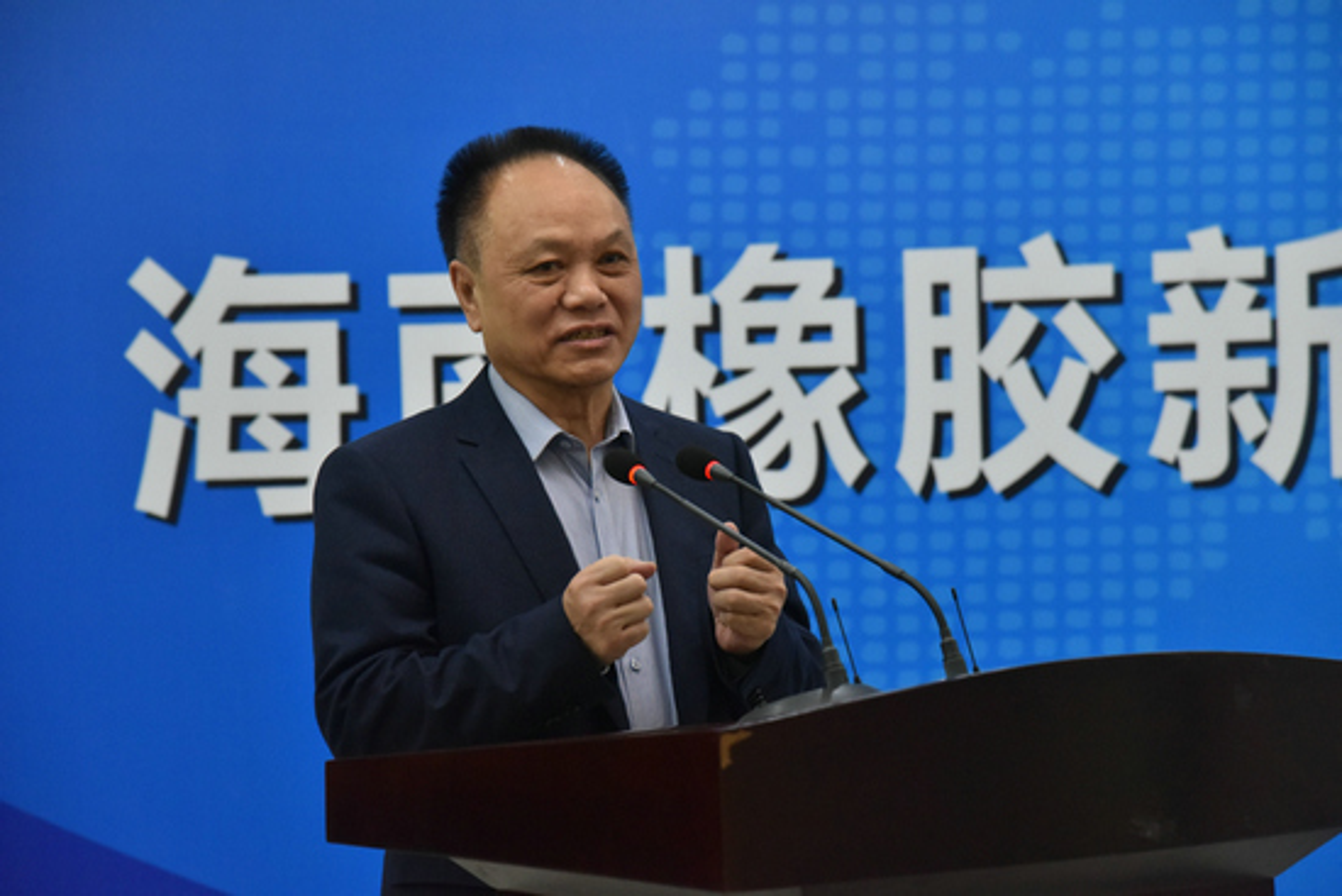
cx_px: 671
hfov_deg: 17.1
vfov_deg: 11.4
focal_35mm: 120
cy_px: 448
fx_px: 4474
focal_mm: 120
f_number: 5.6
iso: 2500
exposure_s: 1/125
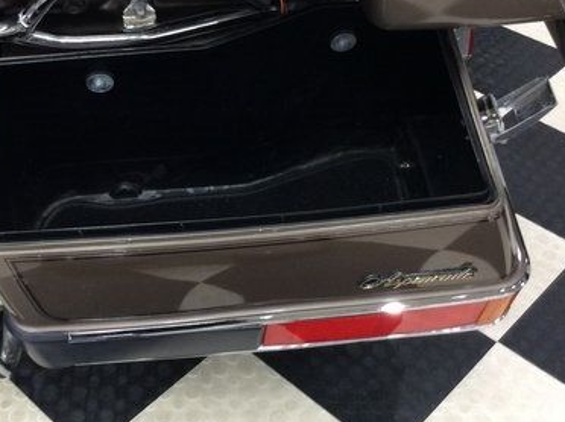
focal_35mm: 55
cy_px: 170
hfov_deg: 34.6
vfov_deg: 26.5
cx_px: 182
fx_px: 897
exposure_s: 1/24
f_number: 2.4
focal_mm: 3.3
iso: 64
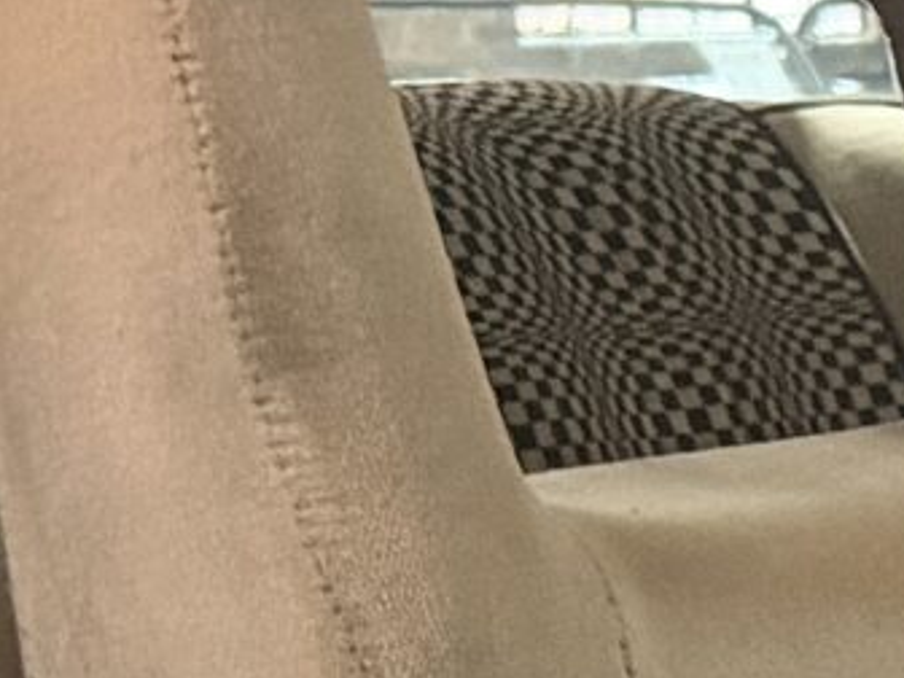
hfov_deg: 8.6
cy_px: 1824
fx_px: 4779
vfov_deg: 7.4
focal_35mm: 183
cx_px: 2882
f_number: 1.78
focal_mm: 6.76
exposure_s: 1/33
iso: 640
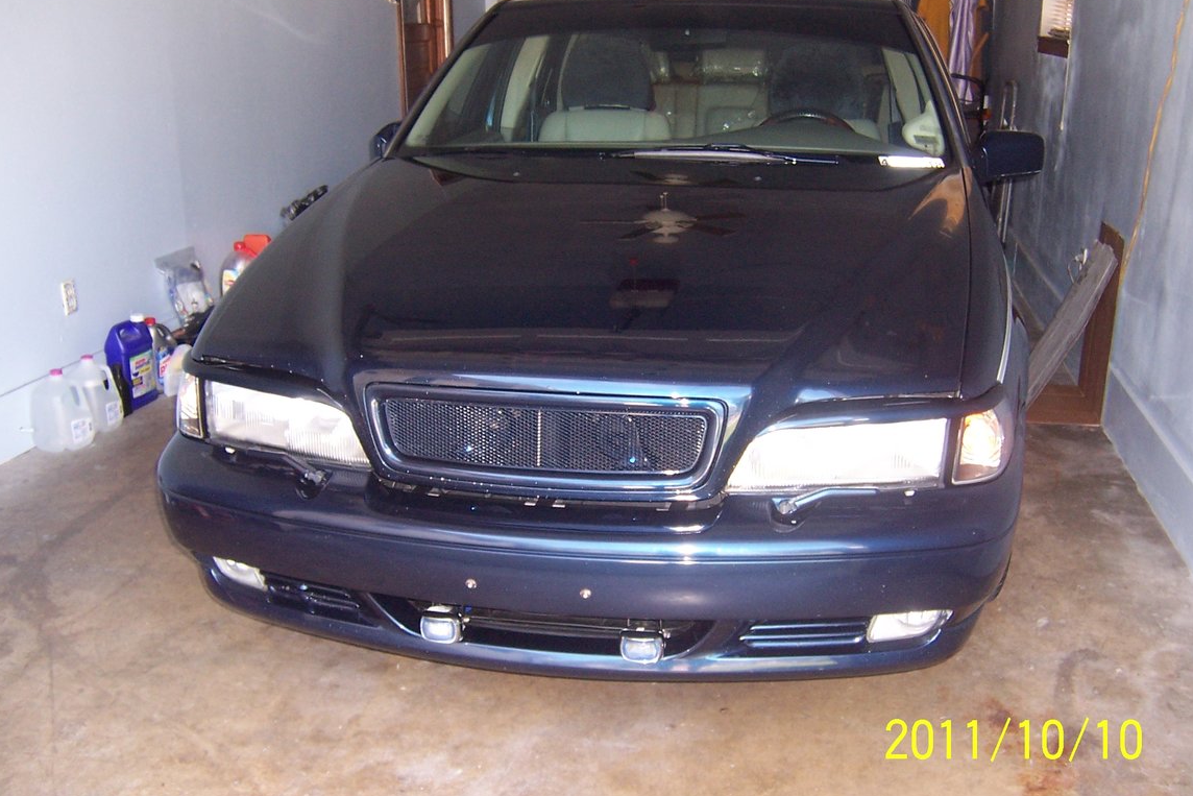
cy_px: 387
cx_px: 588
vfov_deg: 36.9
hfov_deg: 53.1
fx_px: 1193
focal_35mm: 36
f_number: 2.8
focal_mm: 5.5
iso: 140
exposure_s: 1/60
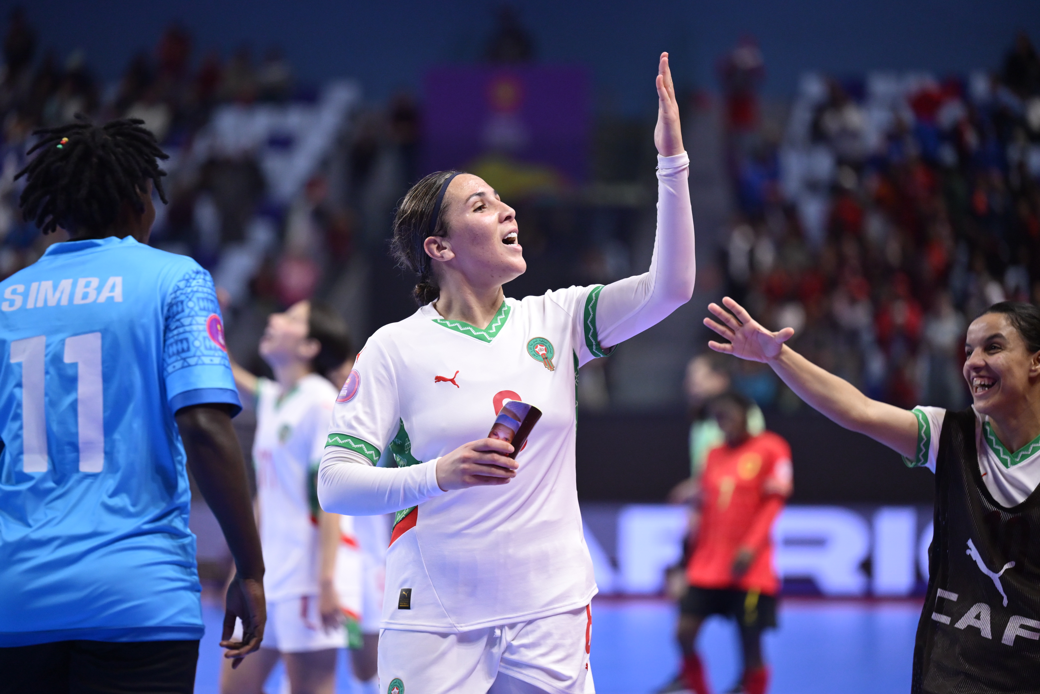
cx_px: 520
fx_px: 4333
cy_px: 347
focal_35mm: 150
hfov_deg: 13.7
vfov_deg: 9.1
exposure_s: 1/1000
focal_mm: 150
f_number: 2.8
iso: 3200
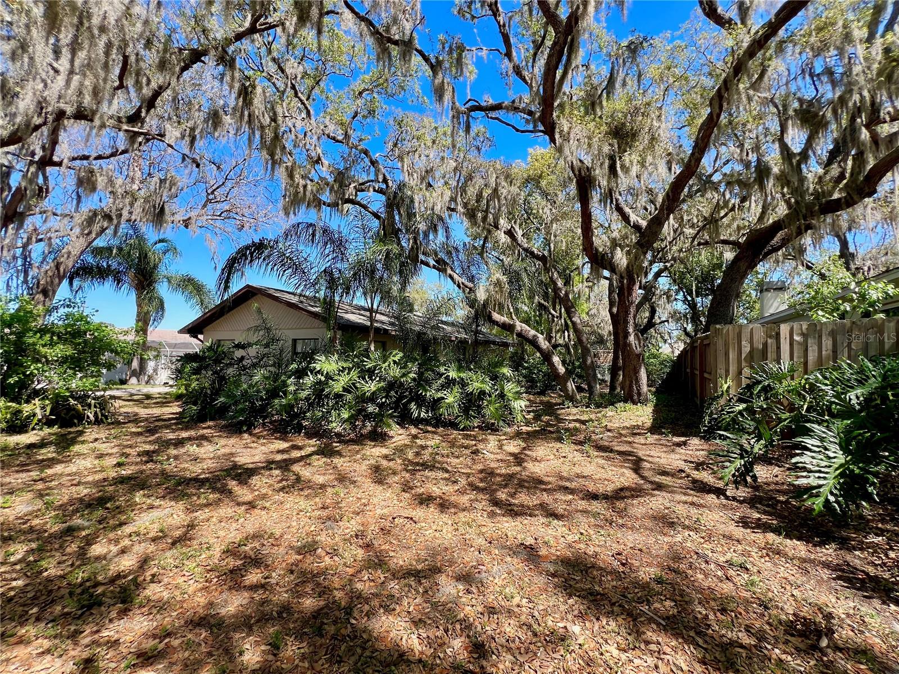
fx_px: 338
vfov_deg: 89.9
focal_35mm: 13
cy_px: 337
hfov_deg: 106.2
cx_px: 450
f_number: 1.8
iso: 32
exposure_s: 1/408
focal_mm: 1.57
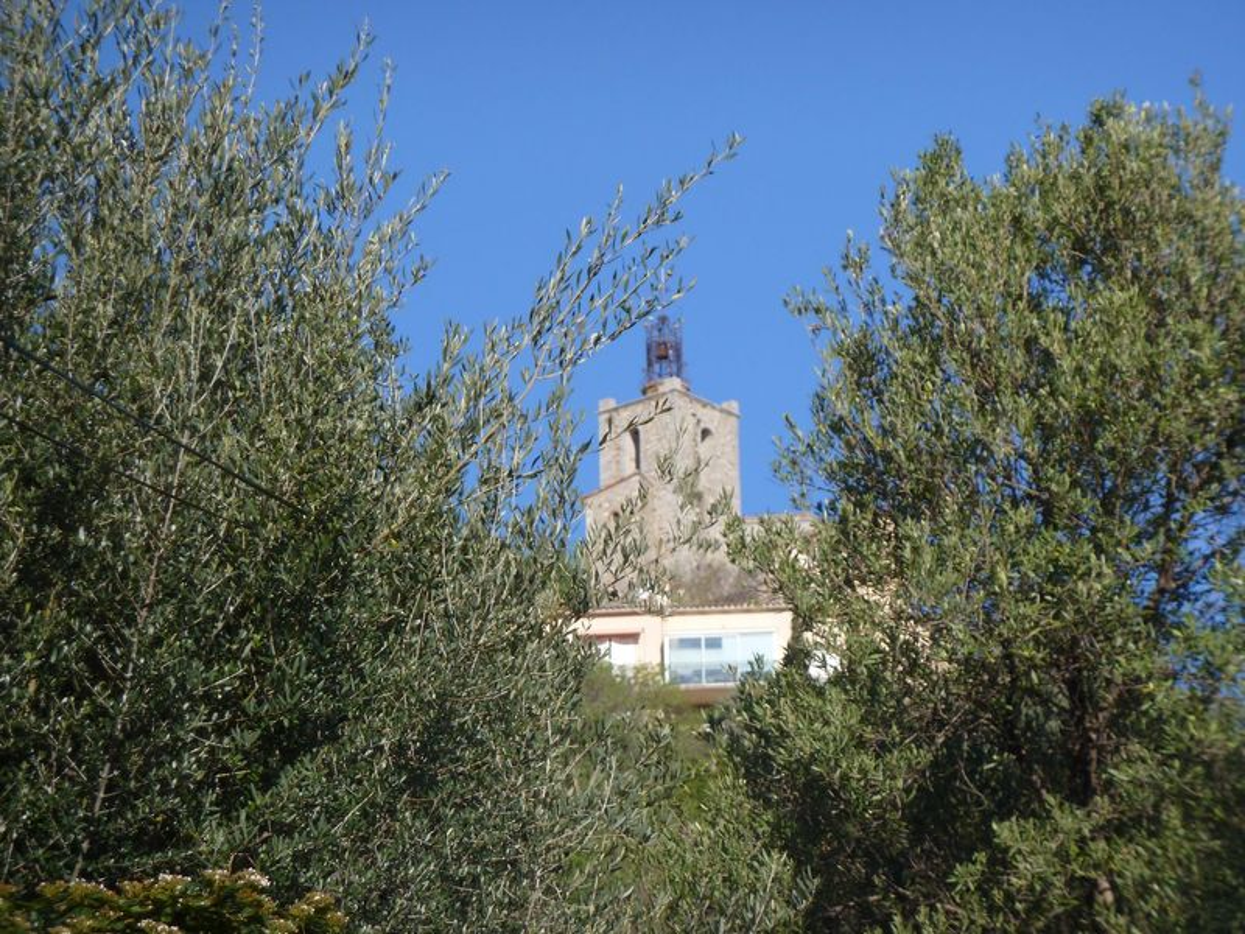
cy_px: 467
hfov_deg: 8.8
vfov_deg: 6.6
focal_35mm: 225
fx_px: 8092
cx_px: 622
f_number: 4.6
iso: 80
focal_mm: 37
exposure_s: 1/400
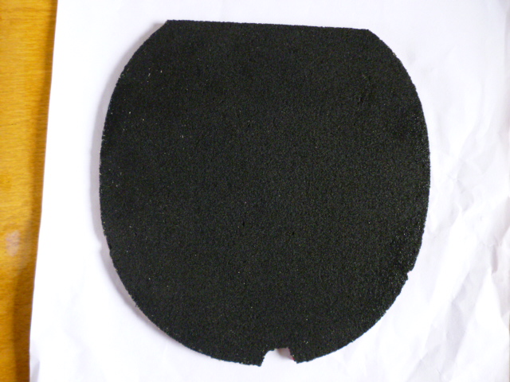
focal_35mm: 28
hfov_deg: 63.4
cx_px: 255
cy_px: 191
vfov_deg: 49.7
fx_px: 413
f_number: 3.1
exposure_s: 1/40
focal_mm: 5
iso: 400
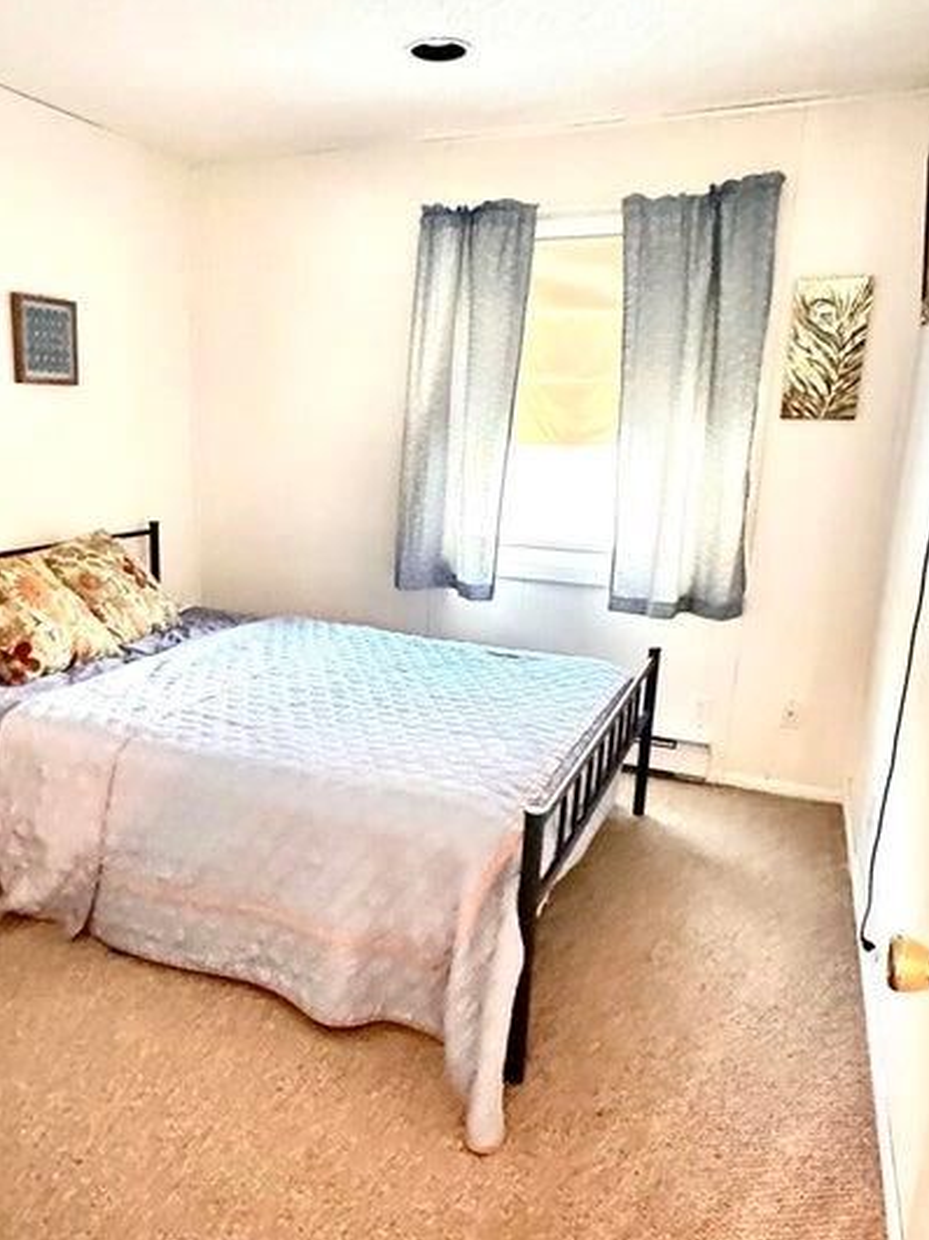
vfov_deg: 65.3
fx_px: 967
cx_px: 331
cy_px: 647
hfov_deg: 50.7
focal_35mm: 27
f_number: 2.2
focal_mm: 2.22
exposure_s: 1/40
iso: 1000
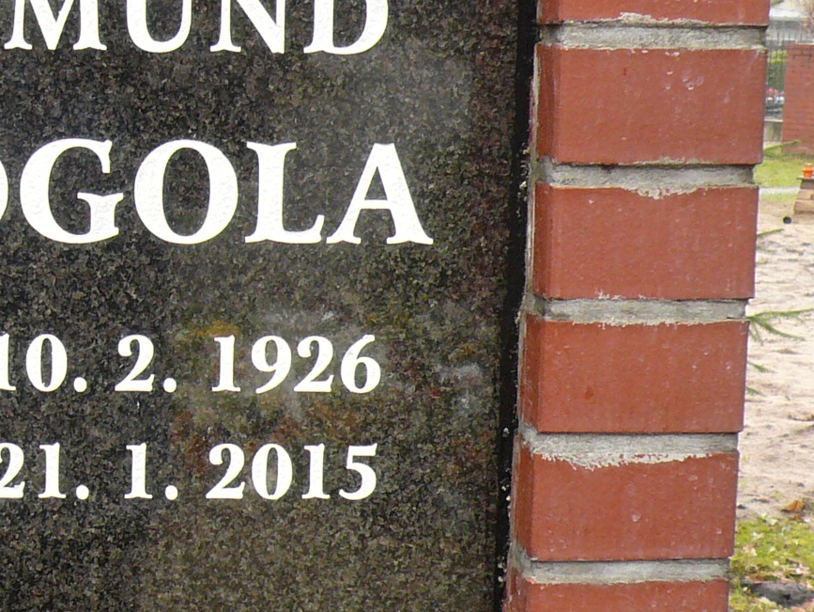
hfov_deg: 22.9
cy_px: 346
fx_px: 1953
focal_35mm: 83
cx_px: 79
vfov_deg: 17.8
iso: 100
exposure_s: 1/50
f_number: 2.9
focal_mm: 4.9
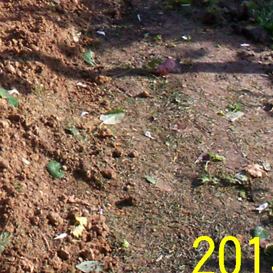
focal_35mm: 159
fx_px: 1419
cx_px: -159
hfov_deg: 10.5
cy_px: -120
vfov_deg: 10.6
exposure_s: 1/243
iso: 100
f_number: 4.5
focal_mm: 6
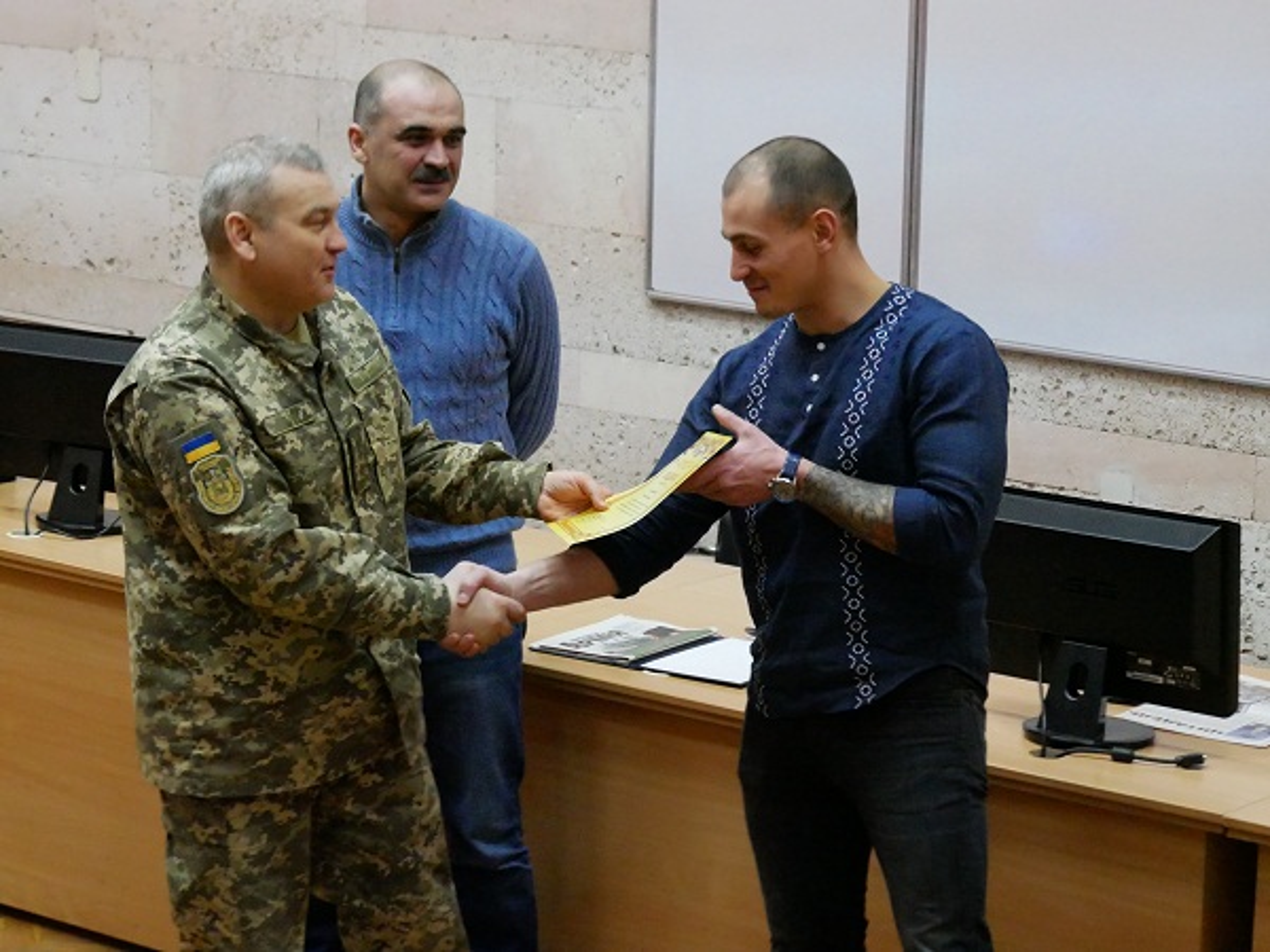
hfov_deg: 17.9
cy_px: 476
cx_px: 635
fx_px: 4036
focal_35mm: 110
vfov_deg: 13.5
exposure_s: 1/125
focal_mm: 55
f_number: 5.1
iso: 6400
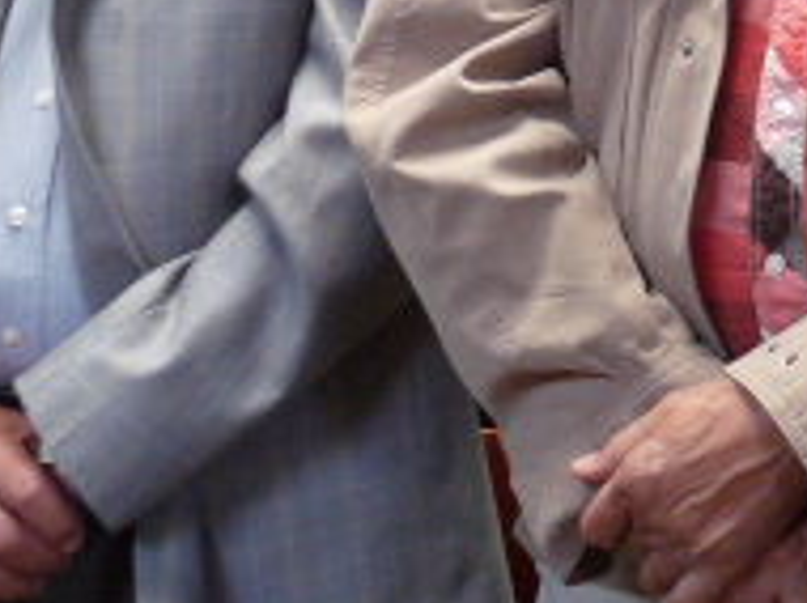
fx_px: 2119
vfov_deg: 15.3
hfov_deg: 18.2
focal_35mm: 91
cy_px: -229
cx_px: 1346
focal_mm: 4.8
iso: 250
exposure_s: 1/30
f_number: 2.8
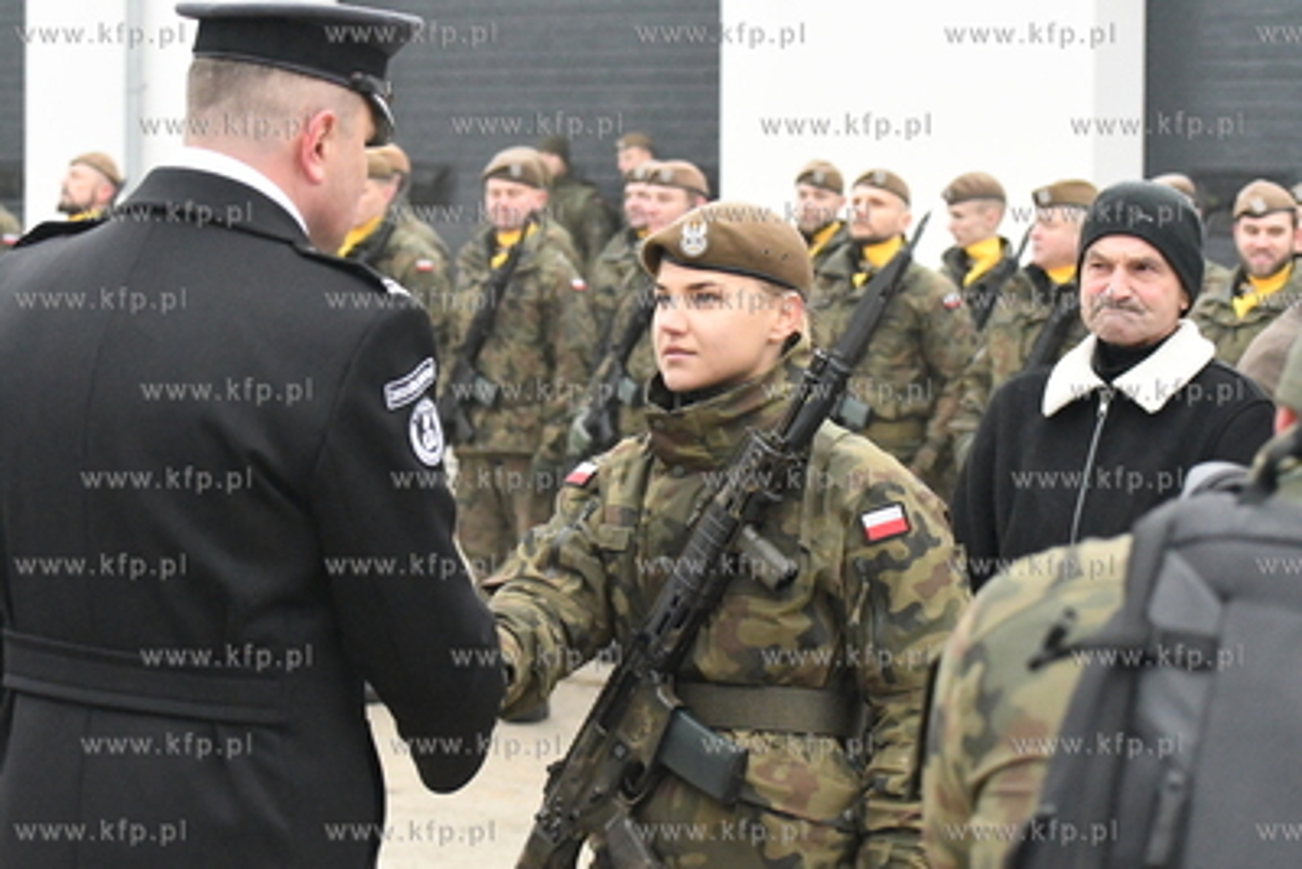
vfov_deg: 13.1
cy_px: 434
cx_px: 651
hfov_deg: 19.4
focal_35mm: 105
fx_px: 3799
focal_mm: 70
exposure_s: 1/3200
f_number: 5.6
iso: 14400
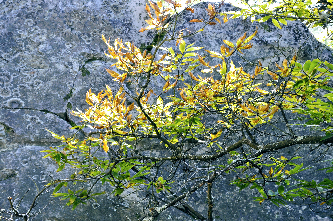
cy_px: 110
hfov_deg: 19.5
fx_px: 970
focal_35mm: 105
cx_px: 166
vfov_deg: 13.0
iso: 320
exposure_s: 1/125
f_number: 5.6
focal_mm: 70
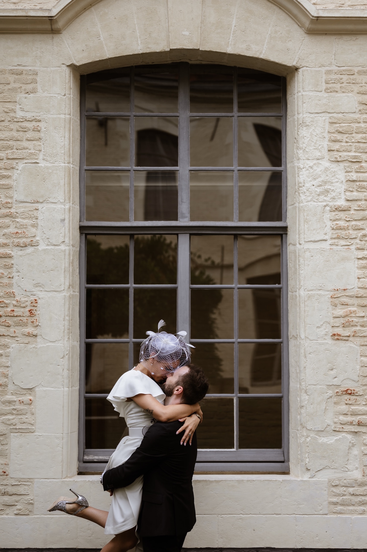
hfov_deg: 27.0
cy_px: 276
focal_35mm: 50
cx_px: 184
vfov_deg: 39.6
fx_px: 766
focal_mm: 50
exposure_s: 1/1600
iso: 100
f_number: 2
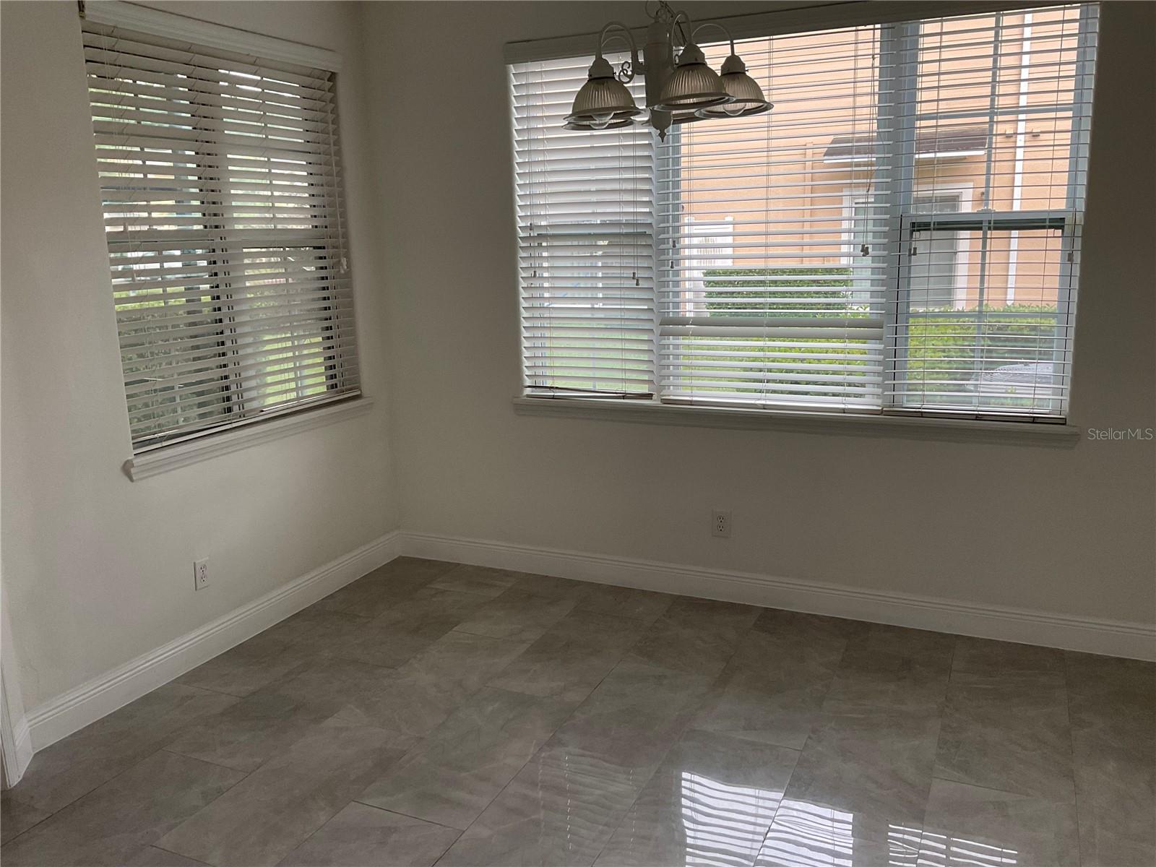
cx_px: 578
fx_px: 968
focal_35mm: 29
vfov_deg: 48.2
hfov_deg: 61.7
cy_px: 434
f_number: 1.8
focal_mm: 3
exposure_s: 1/120
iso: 64
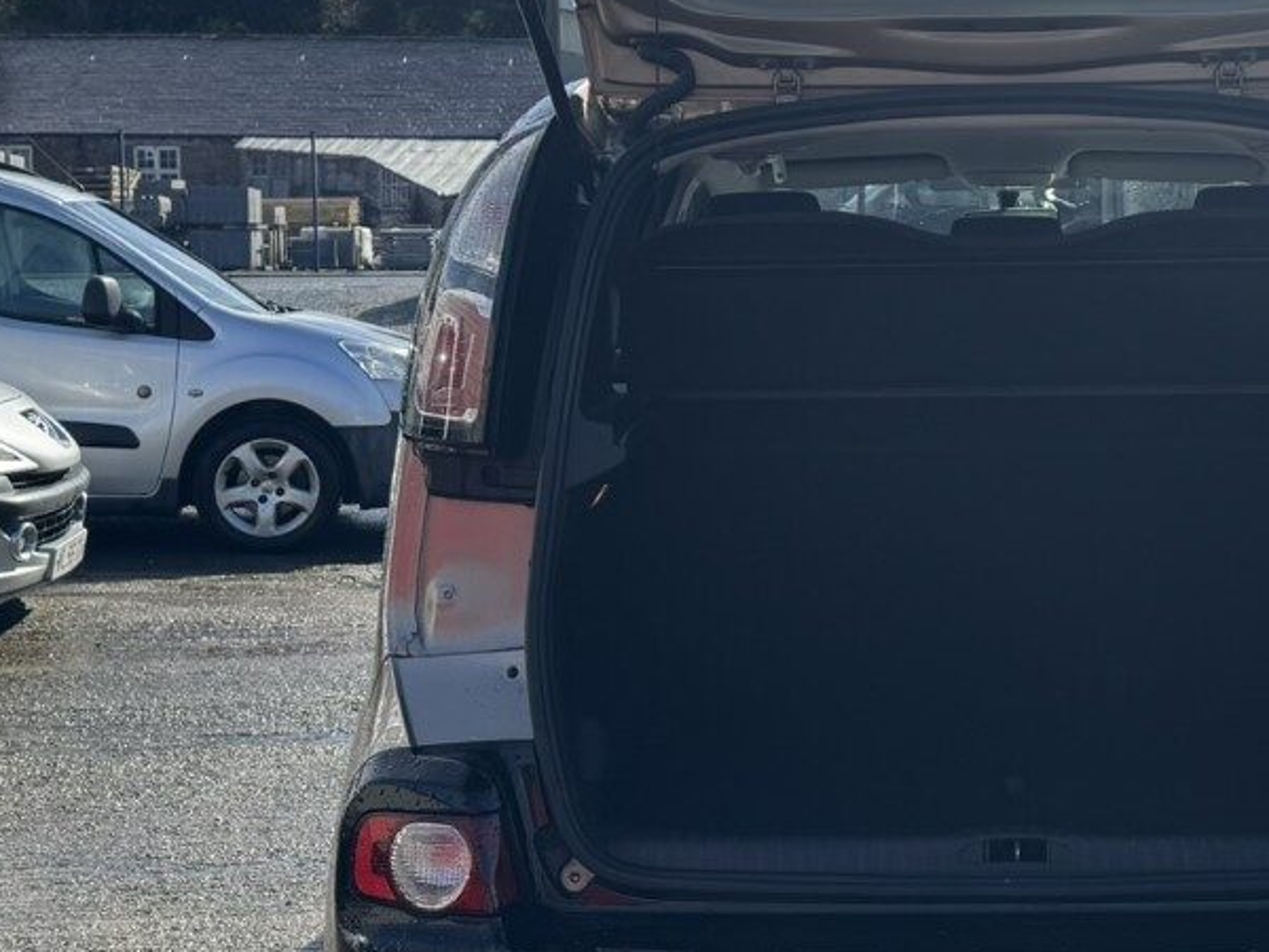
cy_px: 352
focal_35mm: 60
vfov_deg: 24.3
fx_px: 2200
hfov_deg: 31.6
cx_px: 967
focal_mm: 6.76
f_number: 1.78
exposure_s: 1/3597
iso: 80
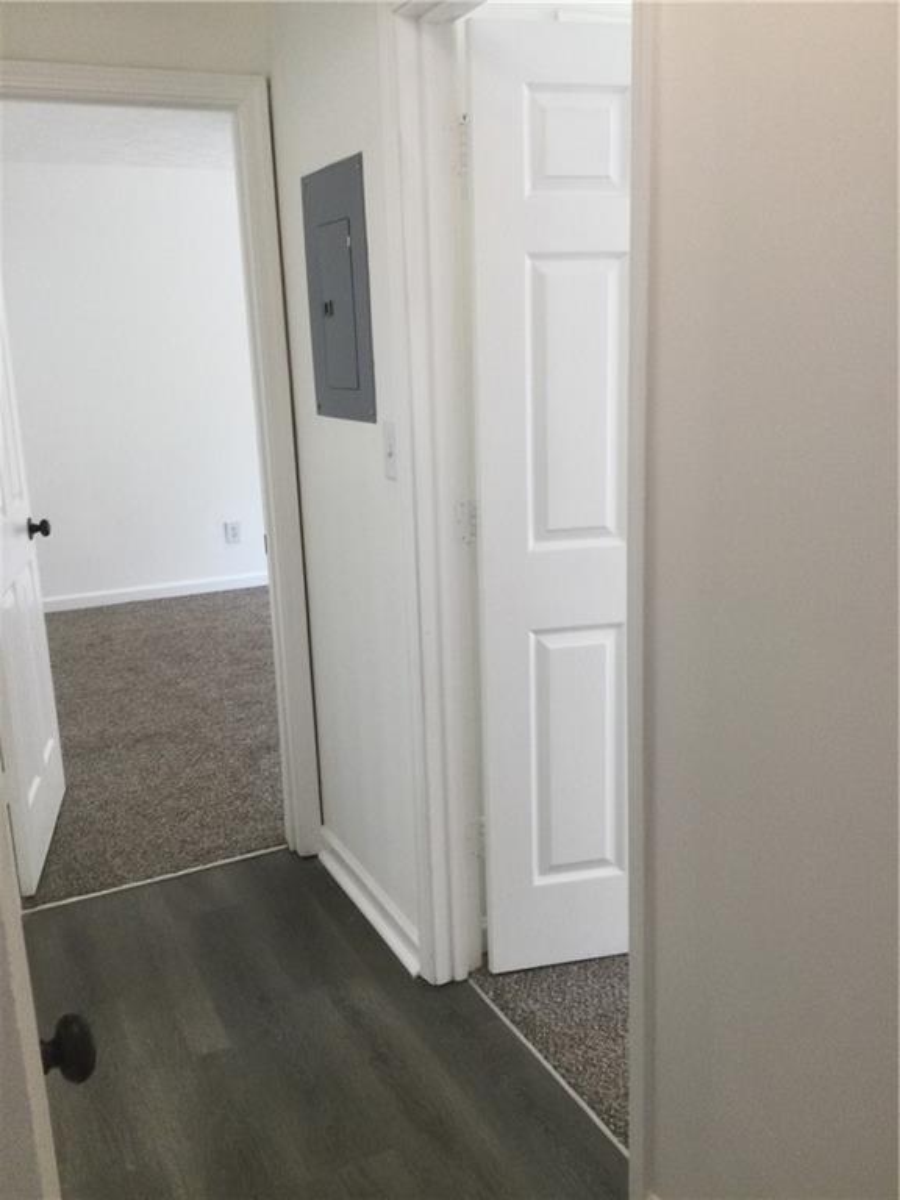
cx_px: 450
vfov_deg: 58.4
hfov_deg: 45.4
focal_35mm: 31
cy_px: 600
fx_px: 1075
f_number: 2.4
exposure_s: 1/30
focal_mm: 3.3
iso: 25
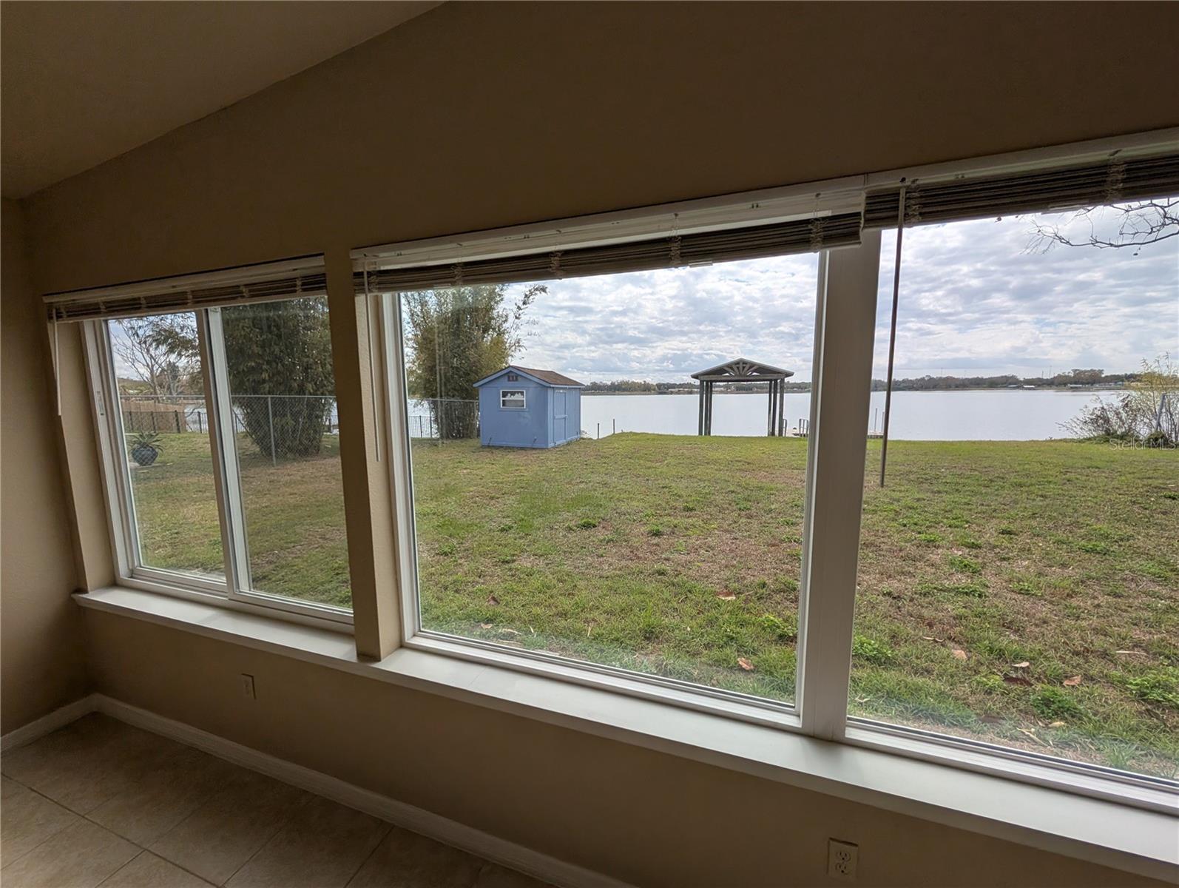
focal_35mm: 12
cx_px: 590
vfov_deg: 94.6
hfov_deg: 110.5
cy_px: 444
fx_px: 409
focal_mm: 2.02
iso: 58
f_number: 1.7
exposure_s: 1/3257
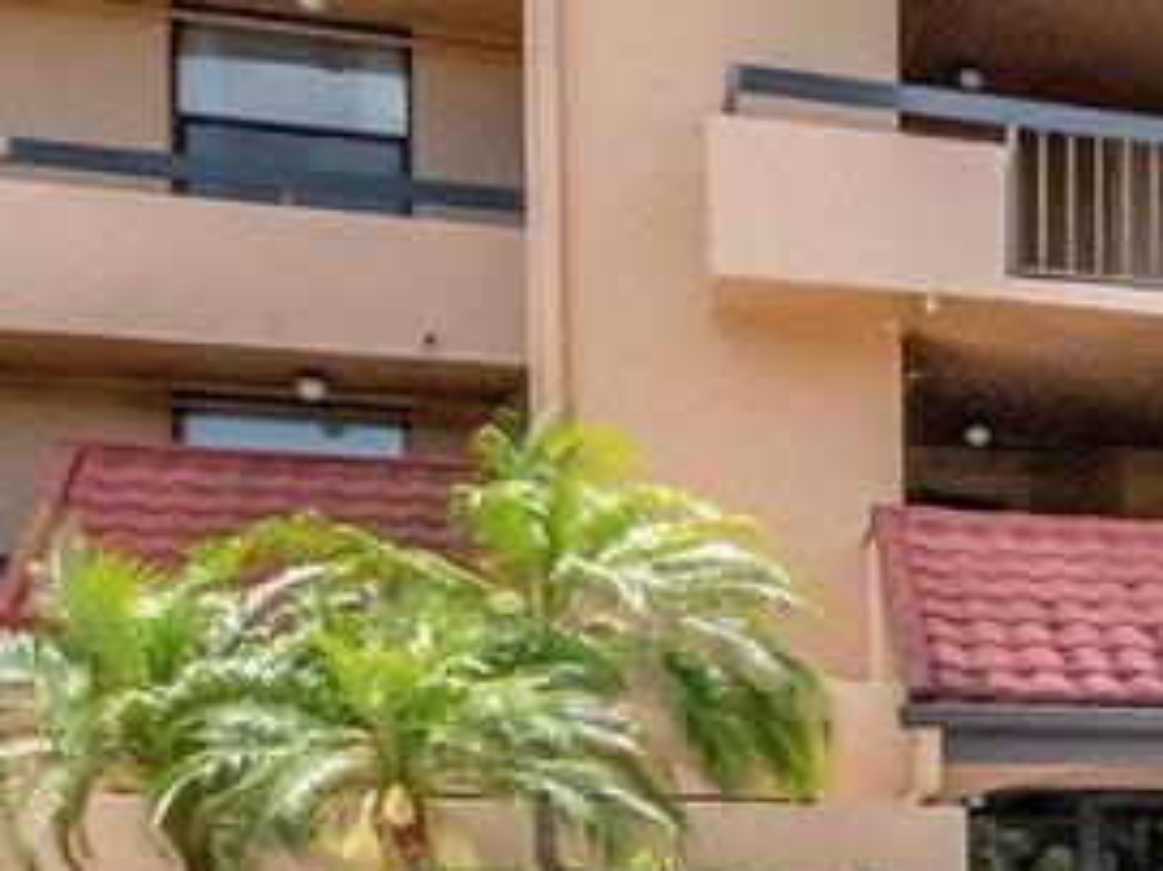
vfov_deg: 16.8
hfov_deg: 15.7
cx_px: 2575
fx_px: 2854
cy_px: 978
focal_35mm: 85
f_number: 8
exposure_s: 1/1600
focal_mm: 10
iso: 640
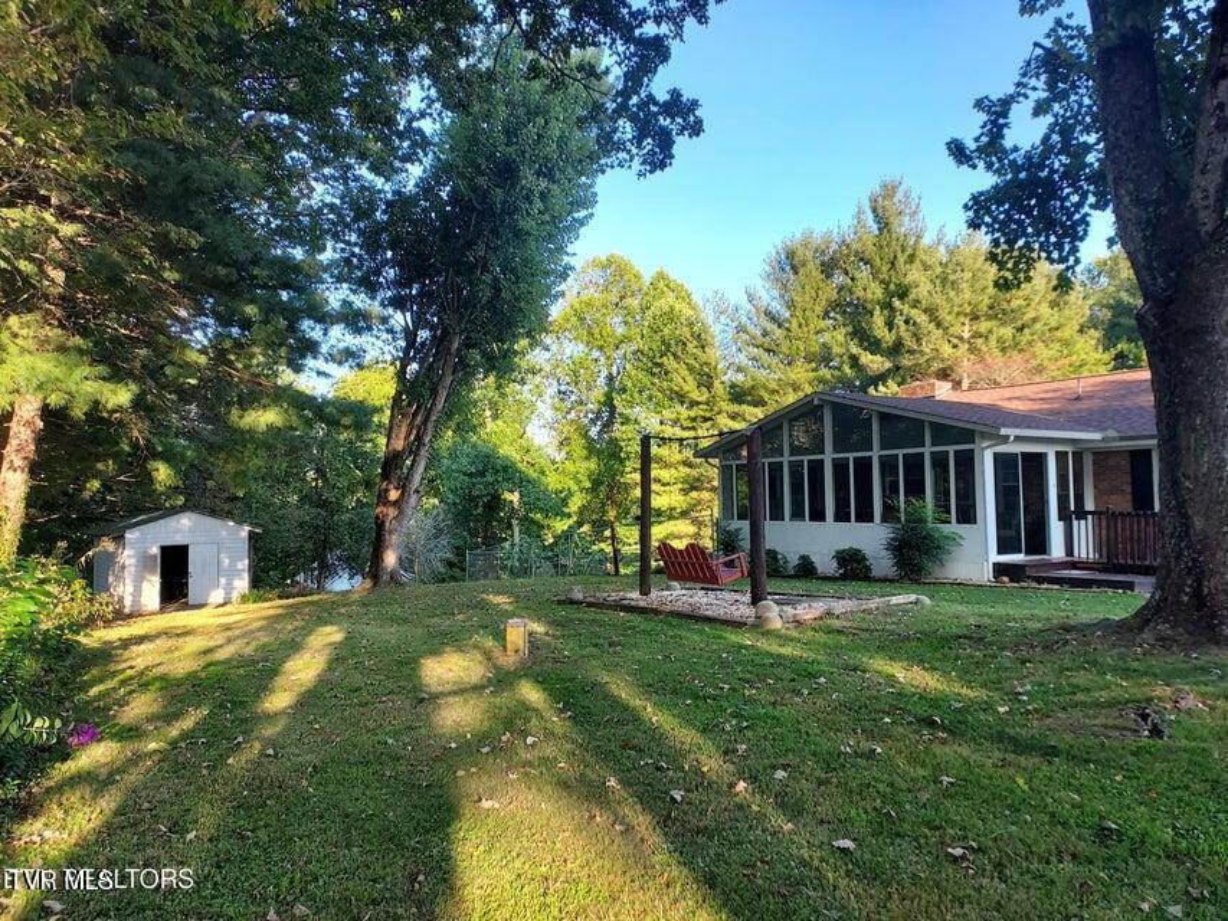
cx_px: 614
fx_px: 852
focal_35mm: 24
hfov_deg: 71.6
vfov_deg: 56.8
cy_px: 460
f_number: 1.8
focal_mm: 4.6
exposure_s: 1/166
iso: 40
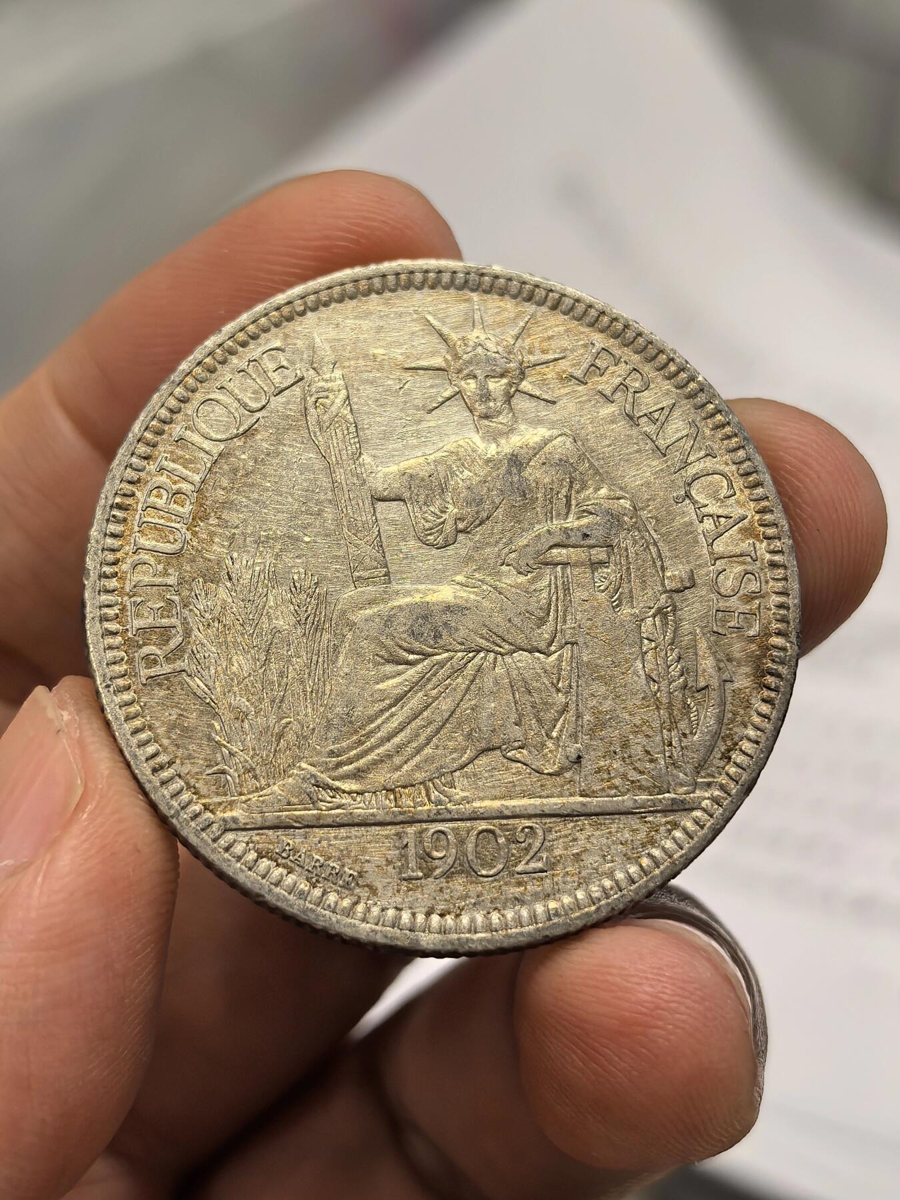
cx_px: 450
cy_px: 600
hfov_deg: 27.0
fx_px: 1872
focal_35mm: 54
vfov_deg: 35.5
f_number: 2
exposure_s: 1/100
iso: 250
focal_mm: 6.98
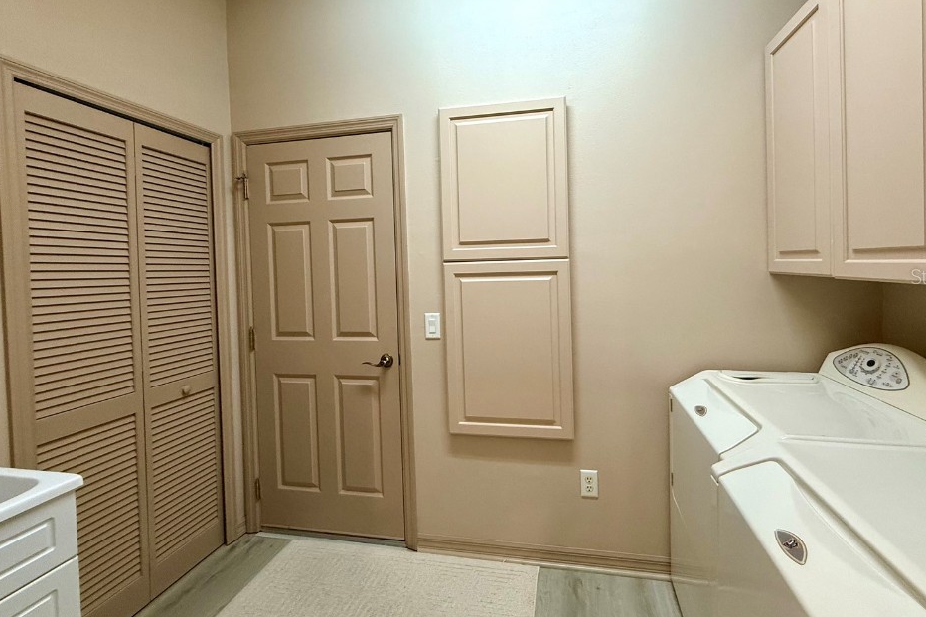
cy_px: 276
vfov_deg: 73.5
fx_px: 411
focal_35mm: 16
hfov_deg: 96.6
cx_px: 496
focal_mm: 2.22
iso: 320
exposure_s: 1/120
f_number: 2.2
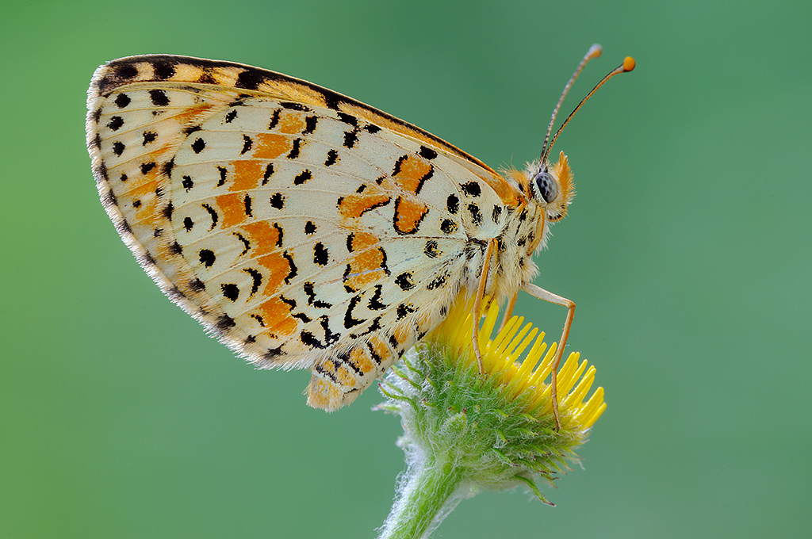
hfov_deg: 7.6
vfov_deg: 5.1
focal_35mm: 270
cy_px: 270
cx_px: 406
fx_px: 6082
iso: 200
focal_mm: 180
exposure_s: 1.6
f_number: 16
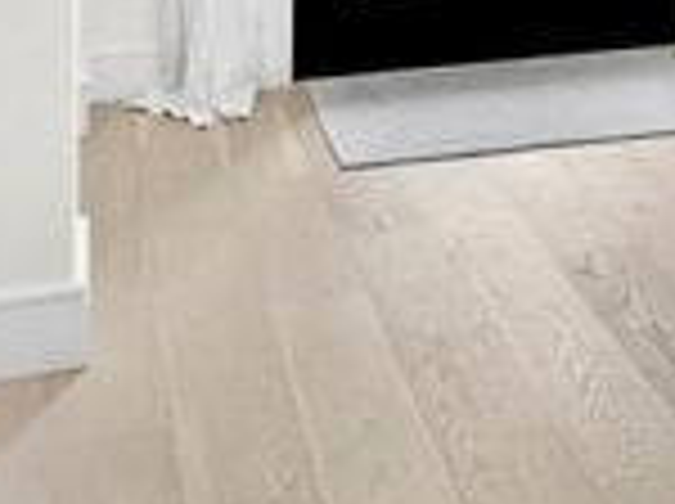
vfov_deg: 18.5
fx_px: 1285
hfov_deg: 29.1
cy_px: -335
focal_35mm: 66
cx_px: 479
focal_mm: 7
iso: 320
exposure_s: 1/5
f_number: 11
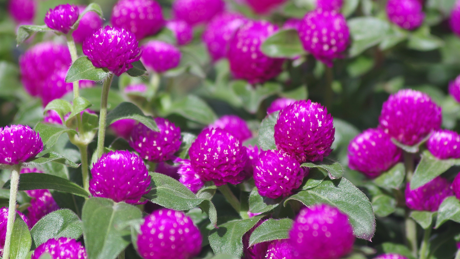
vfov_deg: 3.6
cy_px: 122
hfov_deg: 6.5
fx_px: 4062
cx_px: 241
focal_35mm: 333
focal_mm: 170
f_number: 6.3
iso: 200
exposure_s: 1/250
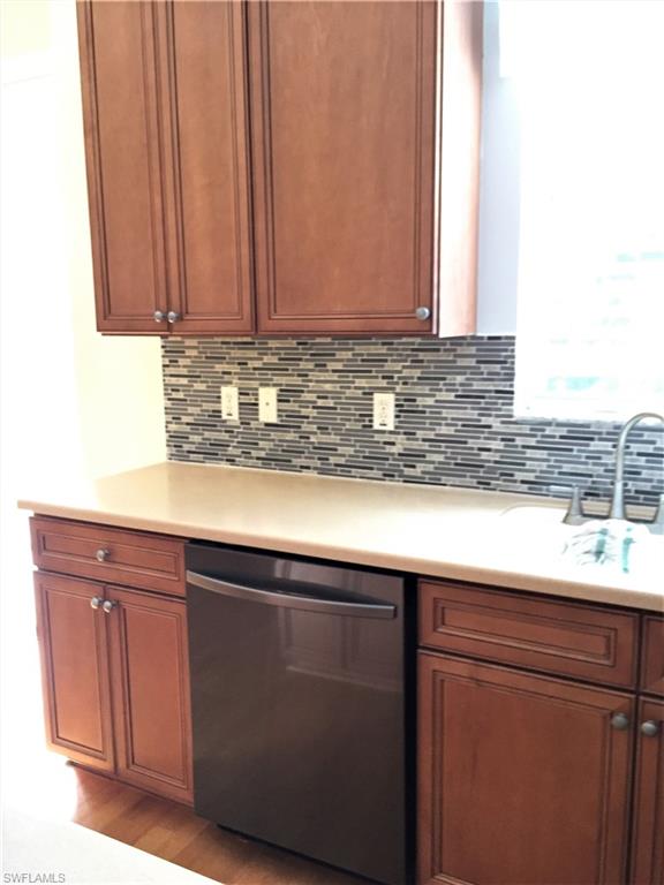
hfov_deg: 48.2
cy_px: 442
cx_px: 332
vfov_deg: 61.7
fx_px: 742
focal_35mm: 29
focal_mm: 4.15
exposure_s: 1/30
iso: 125
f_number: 2.2
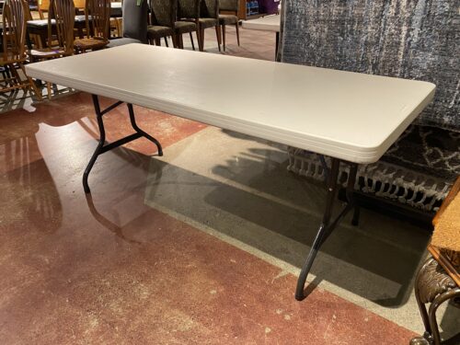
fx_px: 346
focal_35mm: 26
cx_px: 230
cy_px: 172
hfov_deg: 67.3
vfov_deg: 53.1
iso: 320
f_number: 1.8
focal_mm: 4.25
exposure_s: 1/60
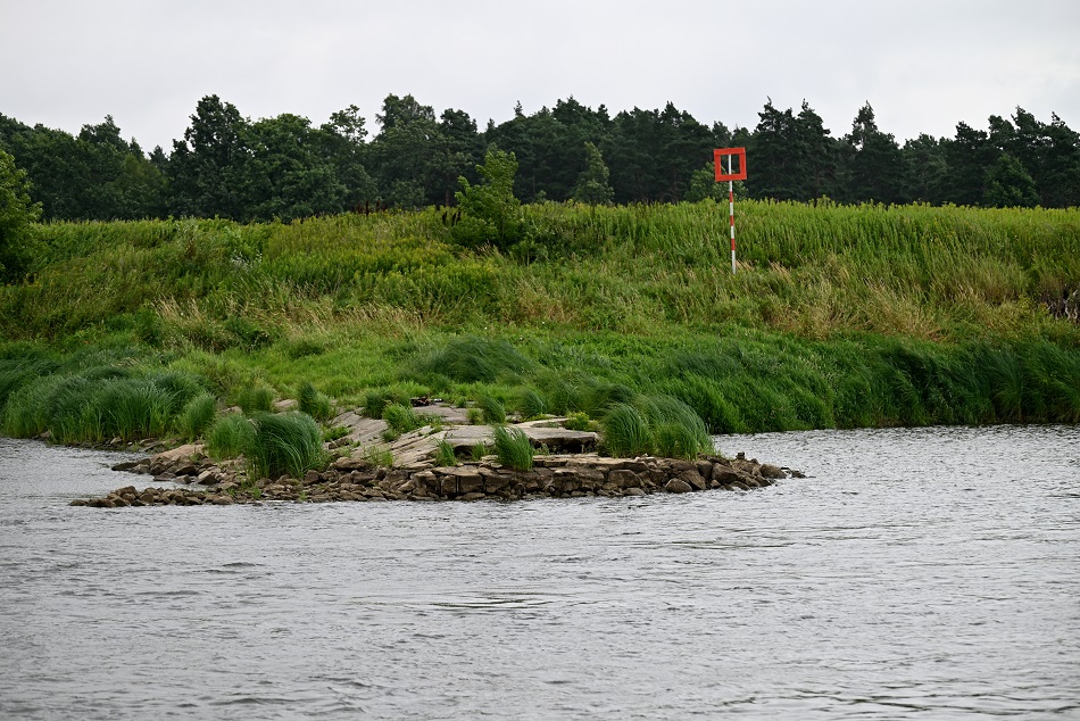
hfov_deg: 20.4
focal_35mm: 100
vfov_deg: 13.7
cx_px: 540
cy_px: 360
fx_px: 3001
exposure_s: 1/250
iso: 160
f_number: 5.6
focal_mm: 100
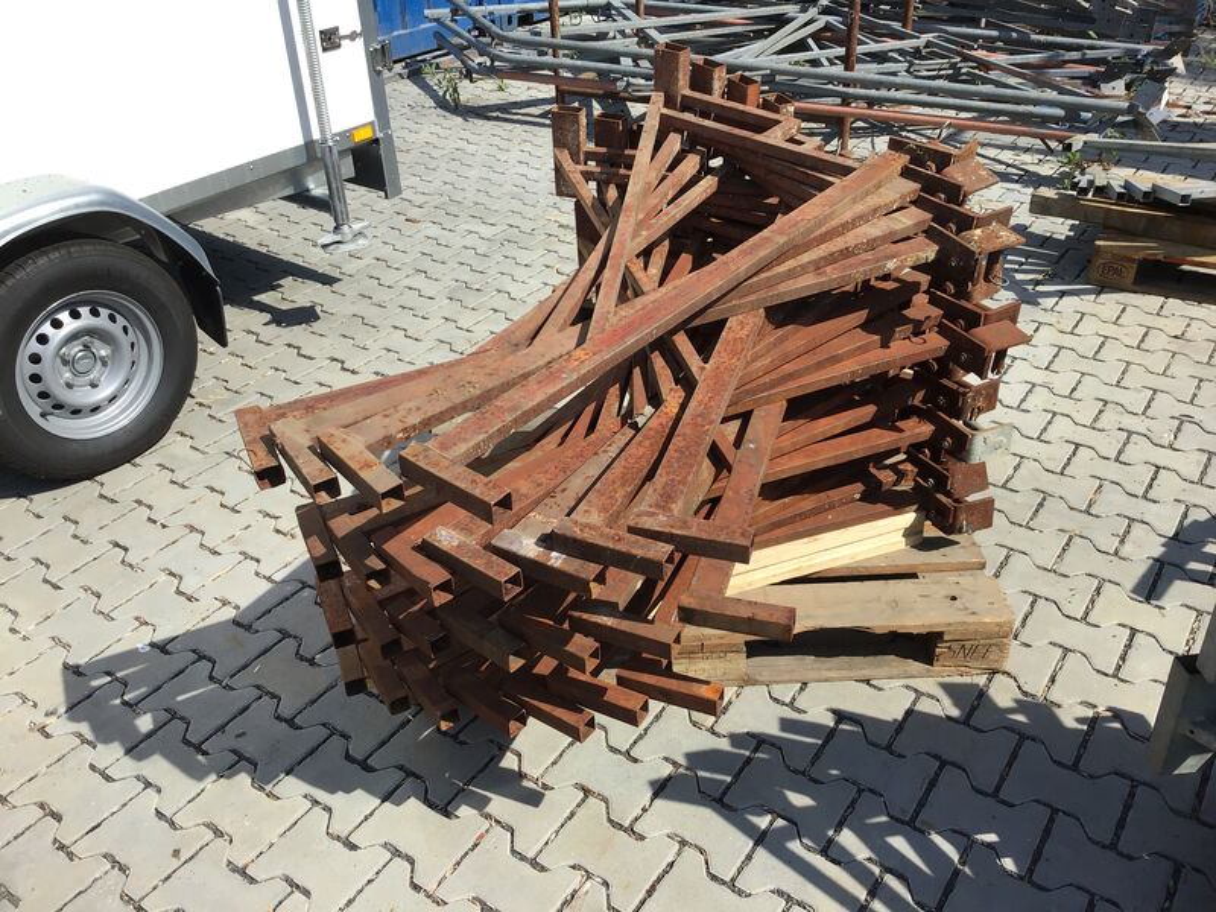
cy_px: 456
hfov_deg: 58.4
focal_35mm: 31
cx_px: 608
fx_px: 1089
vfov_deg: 45.4
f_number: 2.4
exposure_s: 1/1116
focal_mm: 3.3
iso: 25
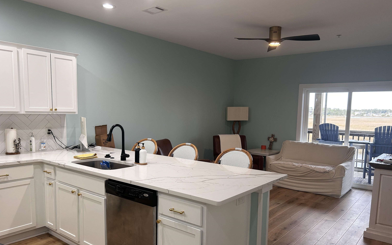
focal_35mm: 28
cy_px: 144
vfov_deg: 44.4
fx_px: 299
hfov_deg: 66.5
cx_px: 198
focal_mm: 5.7
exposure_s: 1/120
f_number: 1.5
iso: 80
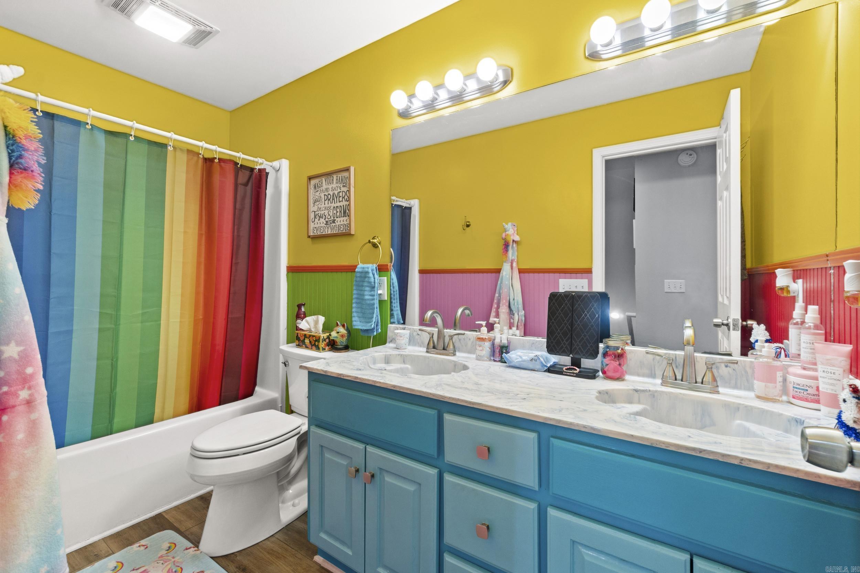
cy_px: 286
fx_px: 358
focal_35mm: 15
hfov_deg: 100.4
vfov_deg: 77.3
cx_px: 430
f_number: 9
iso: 250
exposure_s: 1/2.5
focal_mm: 10
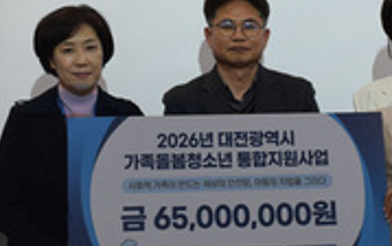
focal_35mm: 118
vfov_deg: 11.1
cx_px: 287
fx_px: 1261
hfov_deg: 17.6
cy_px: 133
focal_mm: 22
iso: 400
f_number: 6.3
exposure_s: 1/160
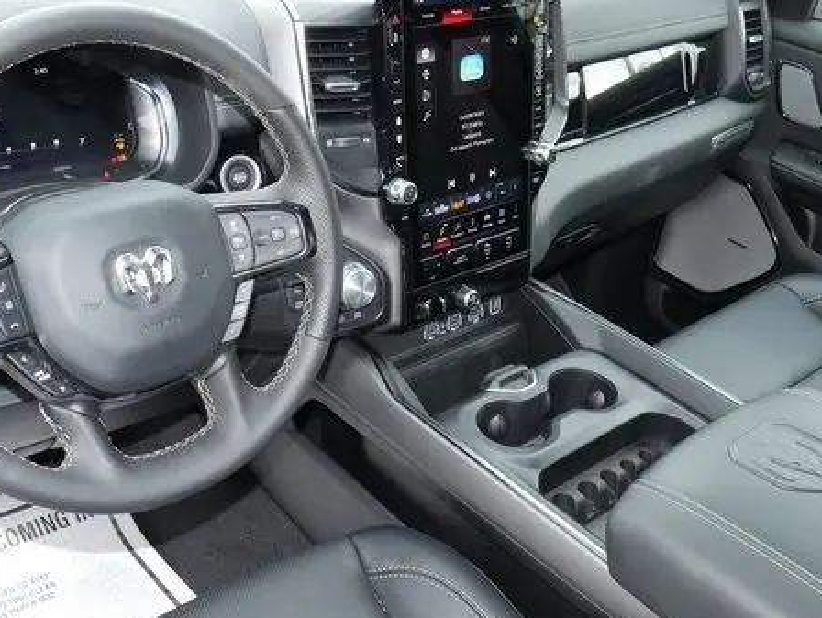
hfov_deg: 46.8
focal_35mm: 40
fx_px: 951
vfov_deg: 36.0
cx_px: 417
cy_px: 338
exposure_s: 1/60
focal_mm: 14
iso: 800
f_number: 5
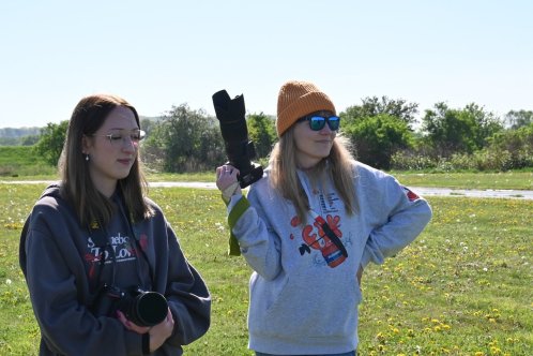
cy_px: 178
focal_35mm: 69
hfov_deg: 29.2
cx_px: 266
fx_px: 1022
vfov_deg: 19.7
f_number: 14
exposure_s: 1/640
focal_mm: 46
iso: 640
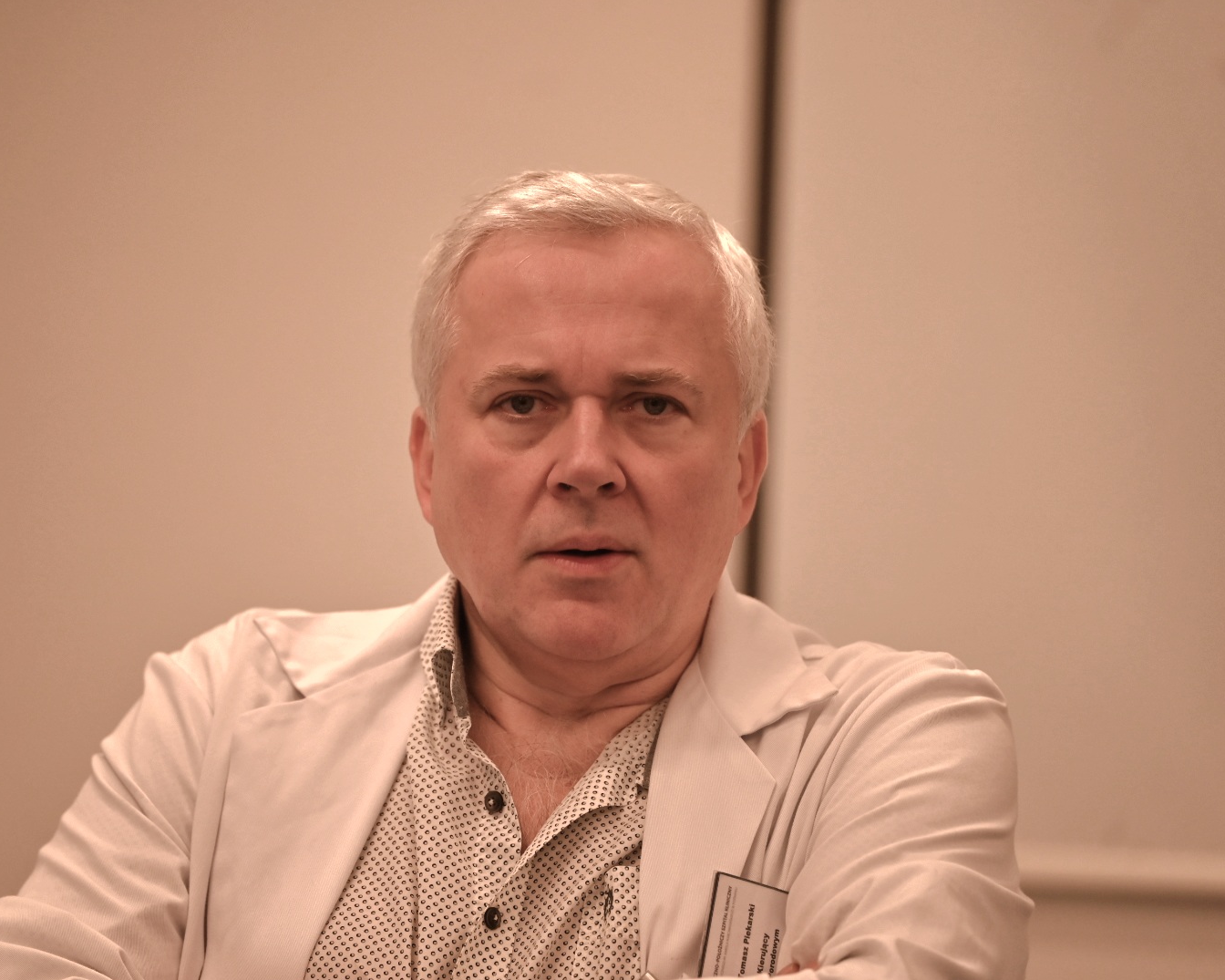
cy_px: 490
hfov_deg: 10.7
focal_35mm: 181
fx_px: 6562
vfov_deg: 8.5
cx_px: 538
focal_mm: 160
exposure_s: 1/400
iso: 320
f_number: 2.8
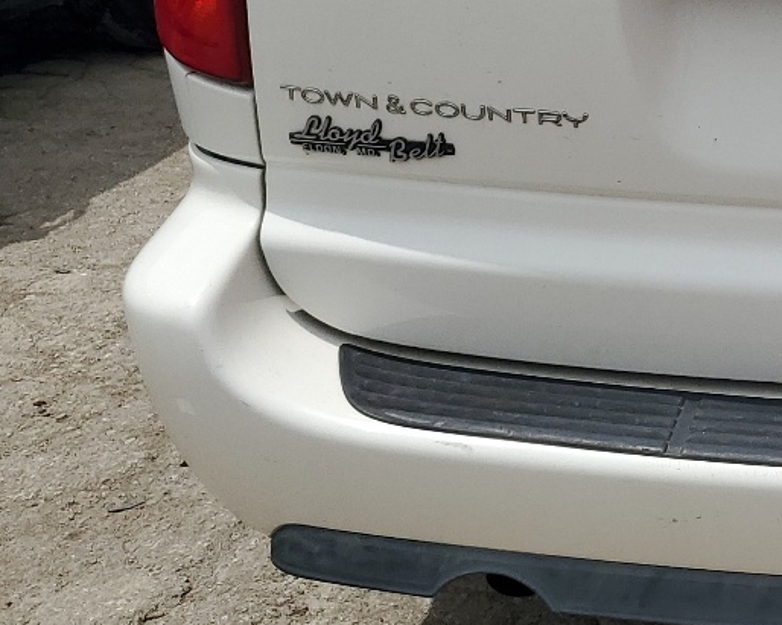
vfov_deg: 18.5
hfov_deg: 20.9
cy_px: -96
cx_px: 1141
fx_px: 1828
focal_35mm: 79
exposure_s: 1/10000
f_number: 1.5
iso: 50
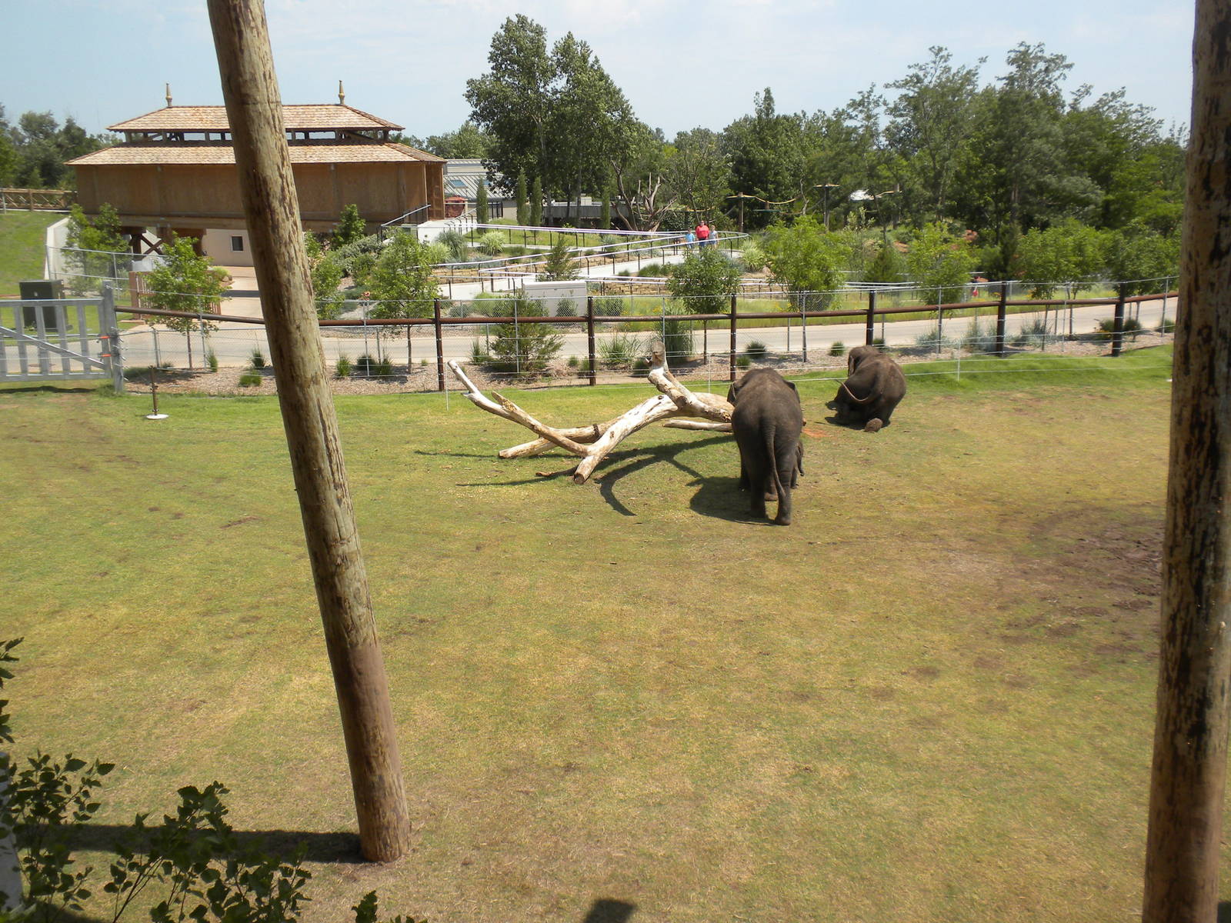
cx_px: 616
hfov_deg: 50.1
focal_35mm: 37
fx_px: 1316
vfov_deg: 38.7
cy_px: 462
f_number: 10
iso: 64
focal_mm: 6.6
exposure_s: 1/102
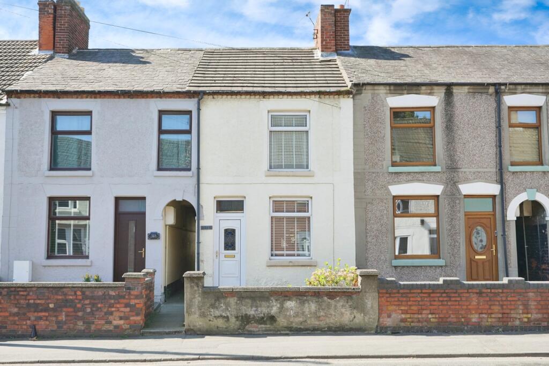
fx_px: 534
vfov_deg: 37.9
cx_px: 274
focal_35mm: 35
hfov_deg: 54.4
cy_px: 183
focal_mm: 35
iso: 1250
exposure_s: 1/640
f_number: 11
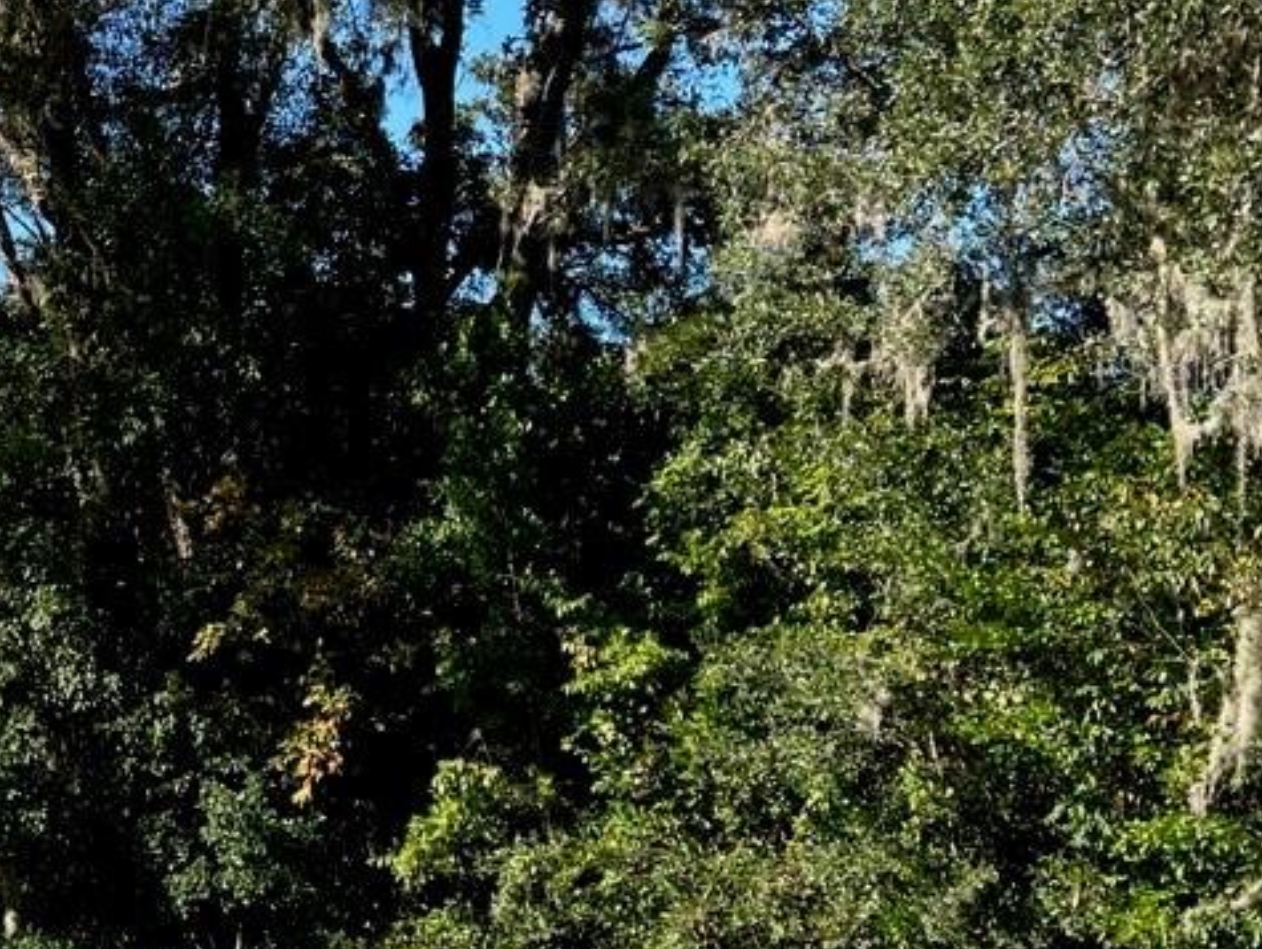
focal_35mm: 70
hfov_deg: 24.6
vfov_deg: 21.0
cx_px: -332
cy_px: 372
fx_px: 2554
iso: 50
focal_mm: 5.7
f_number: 1.5
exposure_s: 1/2762
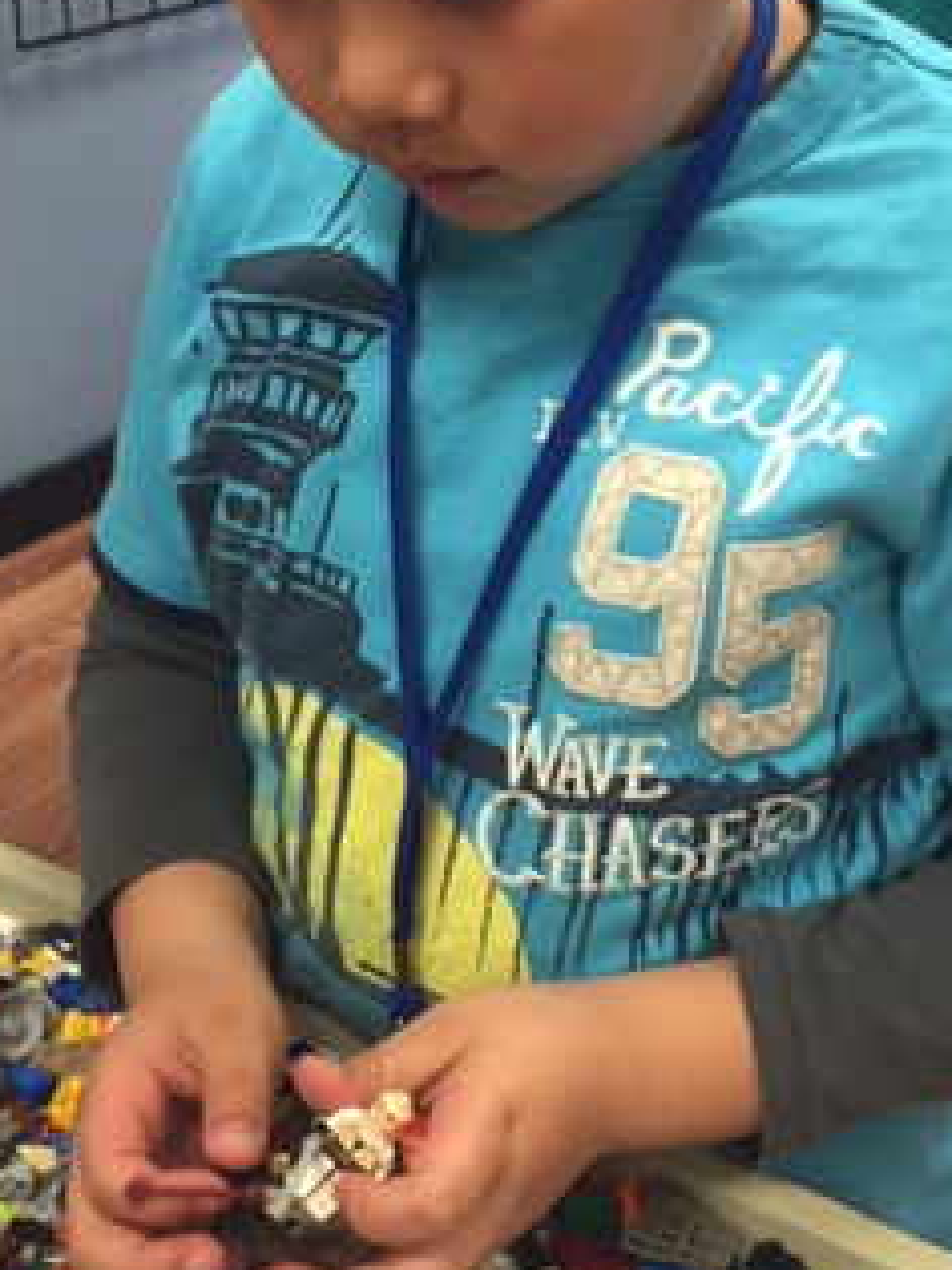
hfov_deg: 24.8
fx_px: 2165
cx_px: 532
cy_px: 488
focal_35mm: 59
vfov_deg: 32.6
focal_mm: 4.15
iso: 80
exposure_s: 1/30
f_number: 2.2
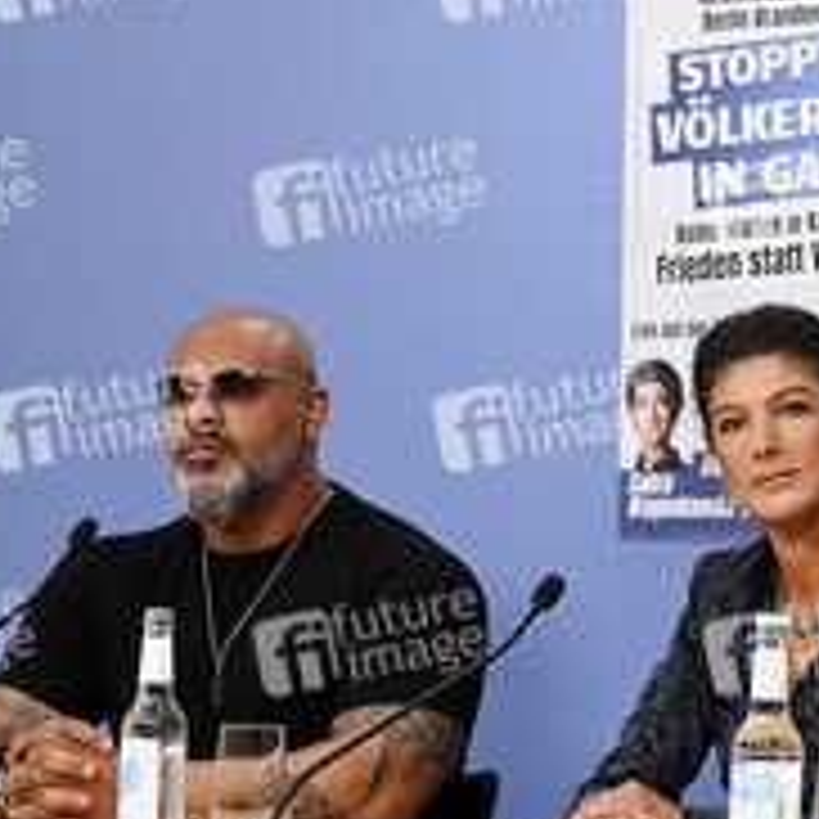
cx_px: 880
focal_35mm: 147
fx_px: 3935
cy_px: 306
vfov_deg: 11.9
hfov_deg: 11.7
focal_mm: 70
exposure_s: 1/320
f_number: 6.3
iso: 2500
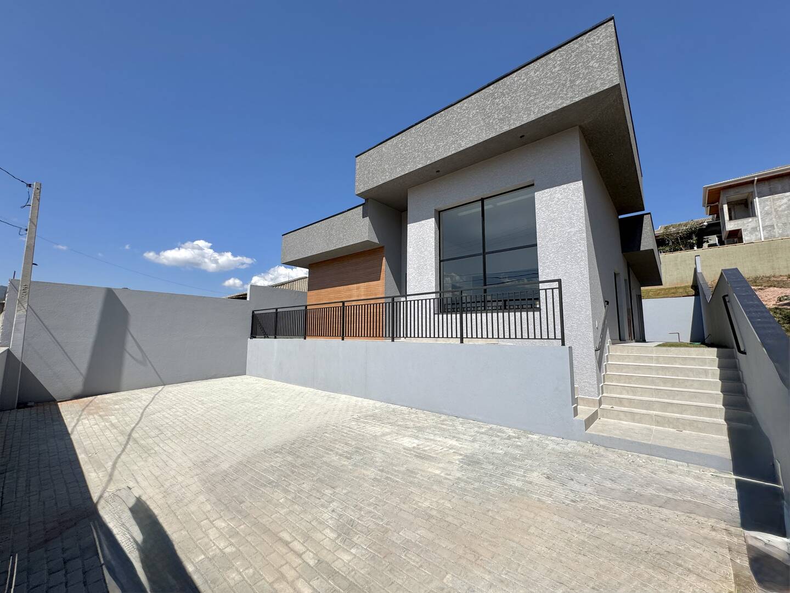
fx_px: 320
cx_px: 395
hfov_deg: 102.1
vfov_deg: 85.7
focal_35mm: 14
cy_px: 296
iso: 50
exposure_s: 1/3390
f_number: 2.2
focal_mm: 2.22
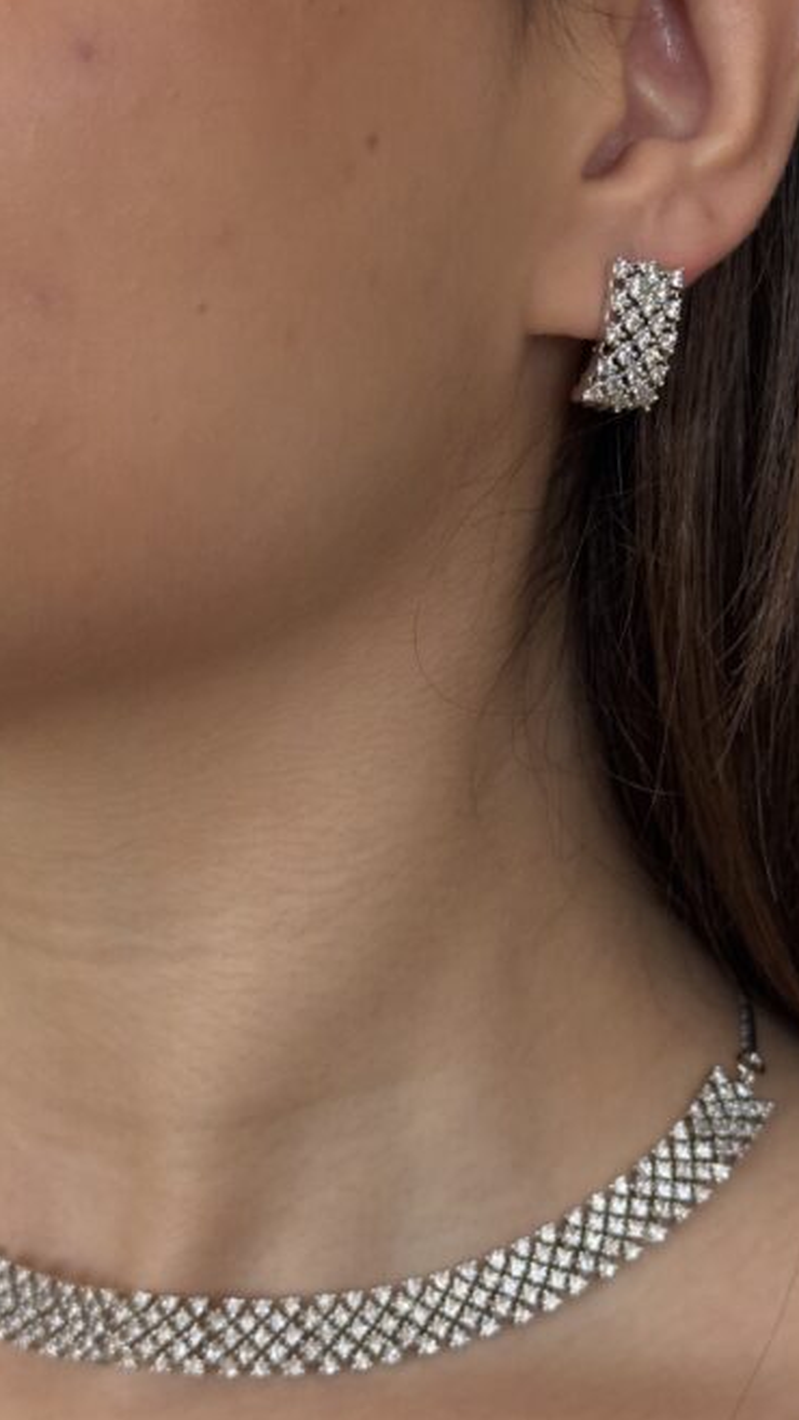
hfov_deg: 22.5
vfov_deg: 39.2
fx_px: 1997
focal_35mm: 53
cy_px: 713
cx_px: 533
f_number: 1.78
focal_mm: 6.86
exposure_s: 1/60
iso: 160
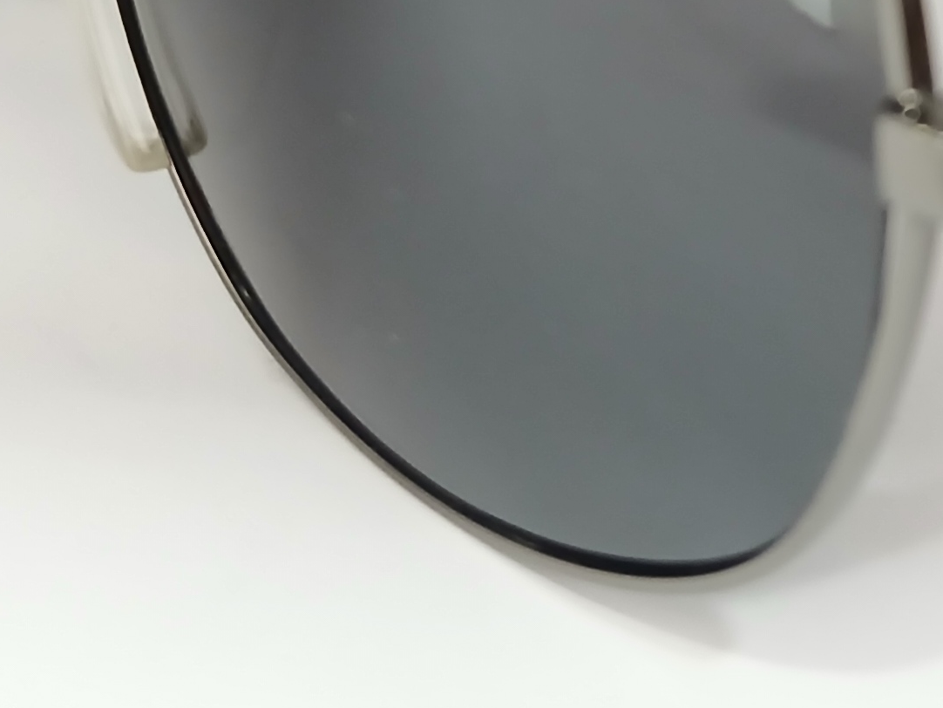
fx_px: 2670
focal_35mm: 98
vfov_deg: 14.1
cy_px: -359
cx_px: 790
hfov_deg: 19.8
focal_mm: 3.98
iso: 320
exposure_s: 1/33.3
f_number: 1.8
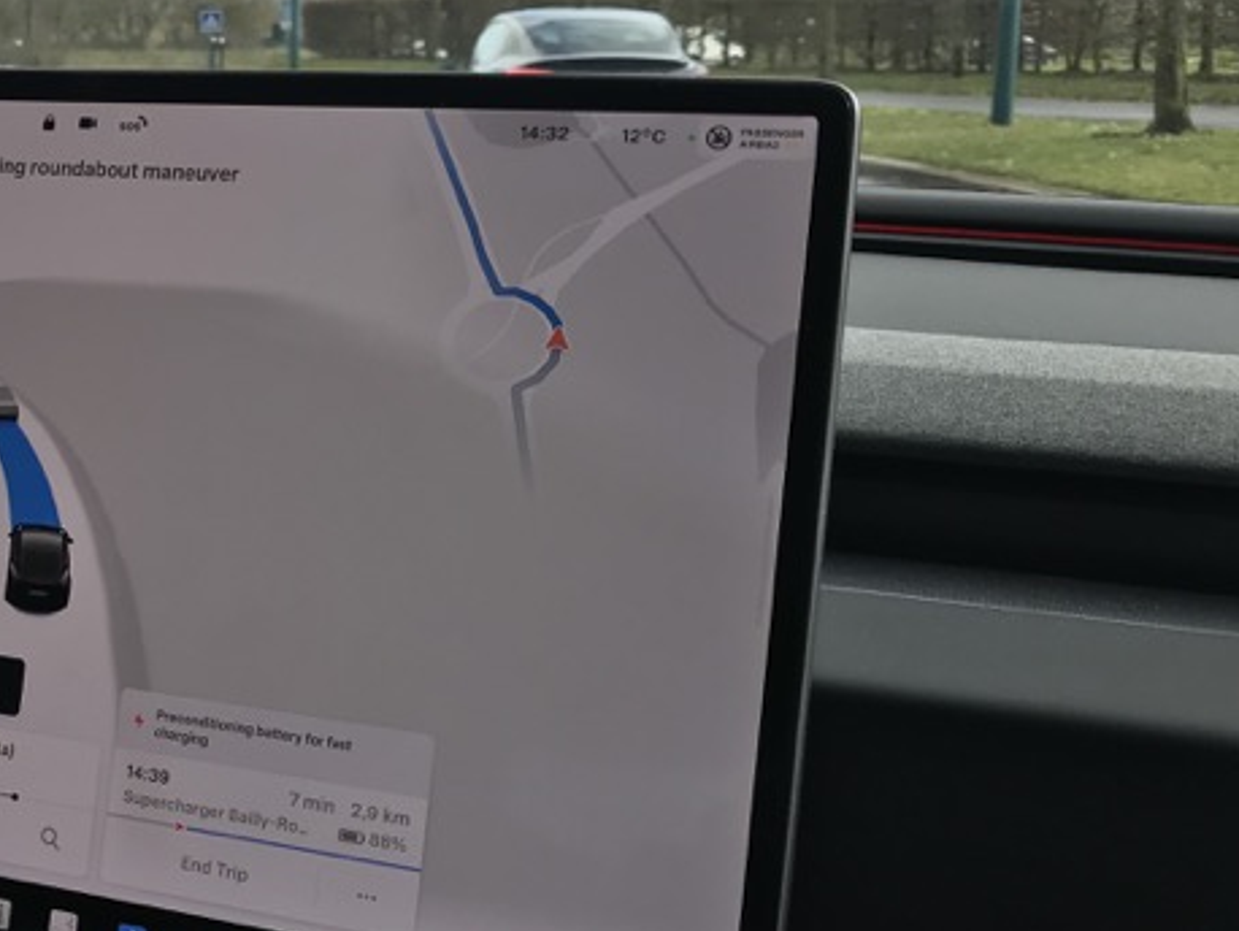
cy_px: 453
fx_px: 1970
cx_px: 41
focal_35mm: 55
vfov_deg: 26.6
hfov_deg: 32.5
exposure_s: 1/699
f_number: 1.8
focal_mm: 3.99
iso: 20
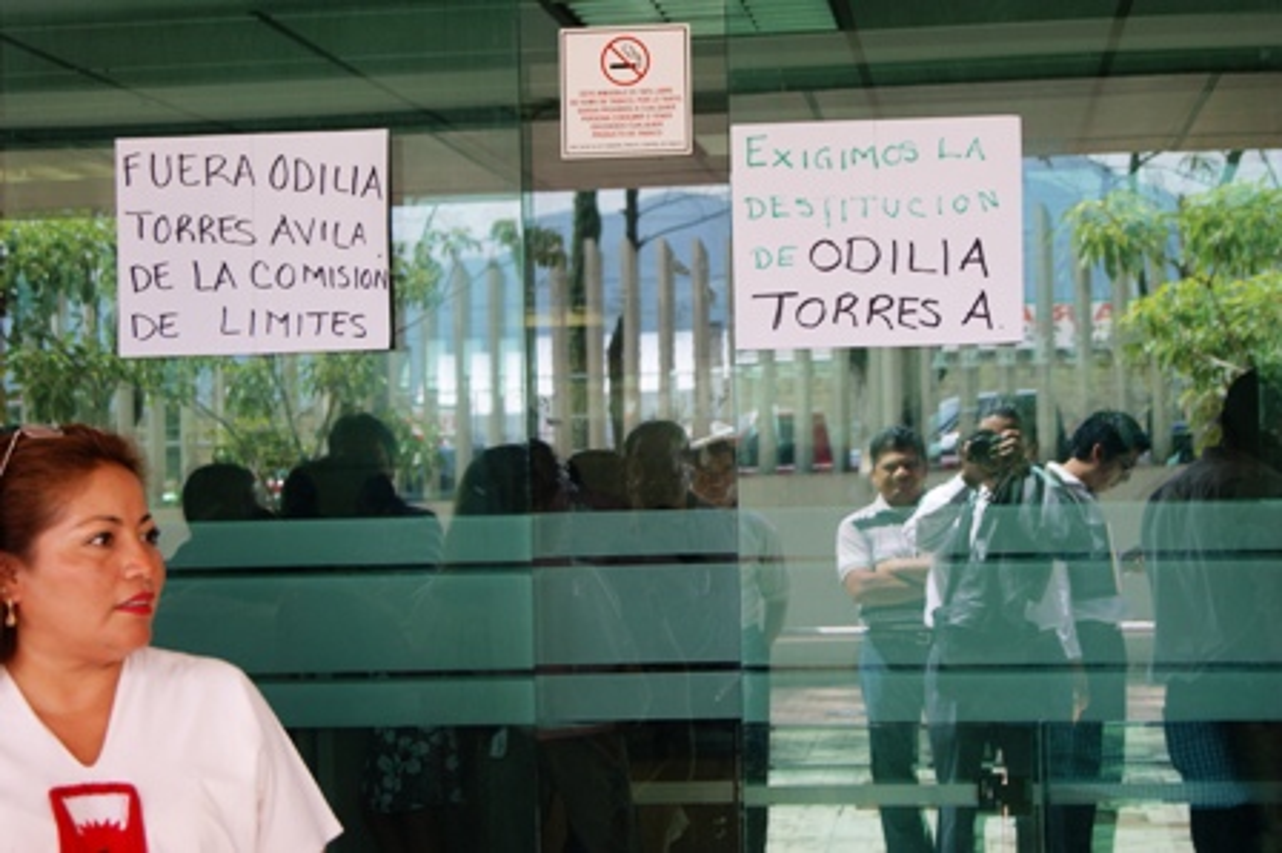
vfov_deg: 18.2
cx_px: 641
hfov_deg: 27.0
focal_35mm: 75
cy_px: 426
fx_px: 2669
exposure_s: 1/80
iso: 160
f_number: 5.6
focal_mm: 50
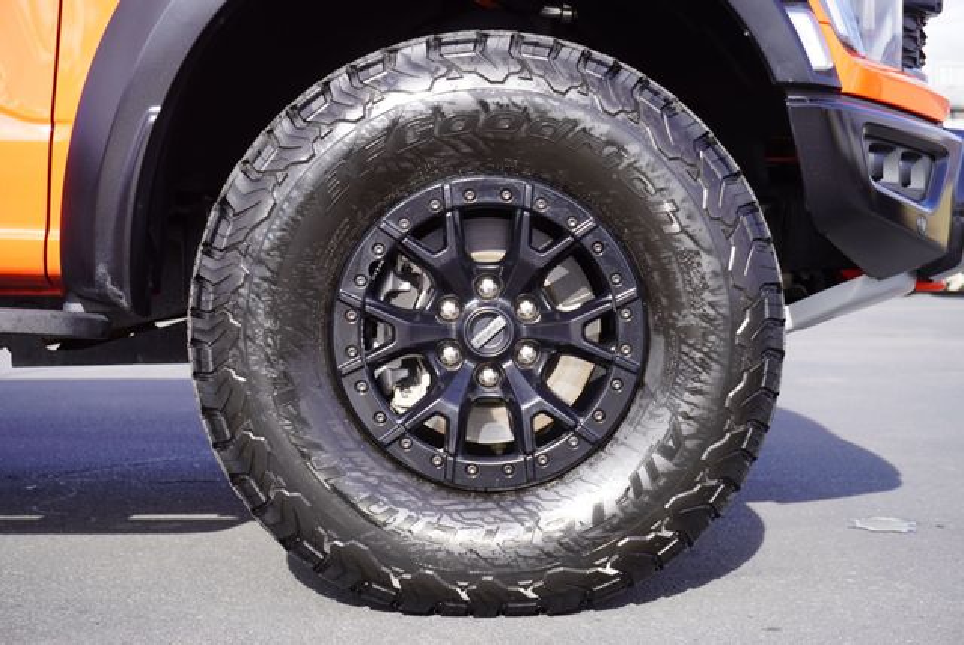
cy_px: 322
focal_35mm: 60
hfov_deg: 33.4
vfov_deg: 22.7
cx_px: 482
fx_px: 1608
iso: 100
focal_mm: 40
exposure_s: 1/160
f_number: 5.6
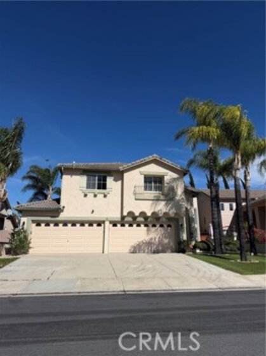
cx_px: 133
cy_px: 178
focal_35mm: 24
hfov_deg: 56.7
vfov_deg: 71.6
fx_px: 246
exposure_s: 1/8130
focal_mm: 6.76
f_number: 1.78
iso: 80
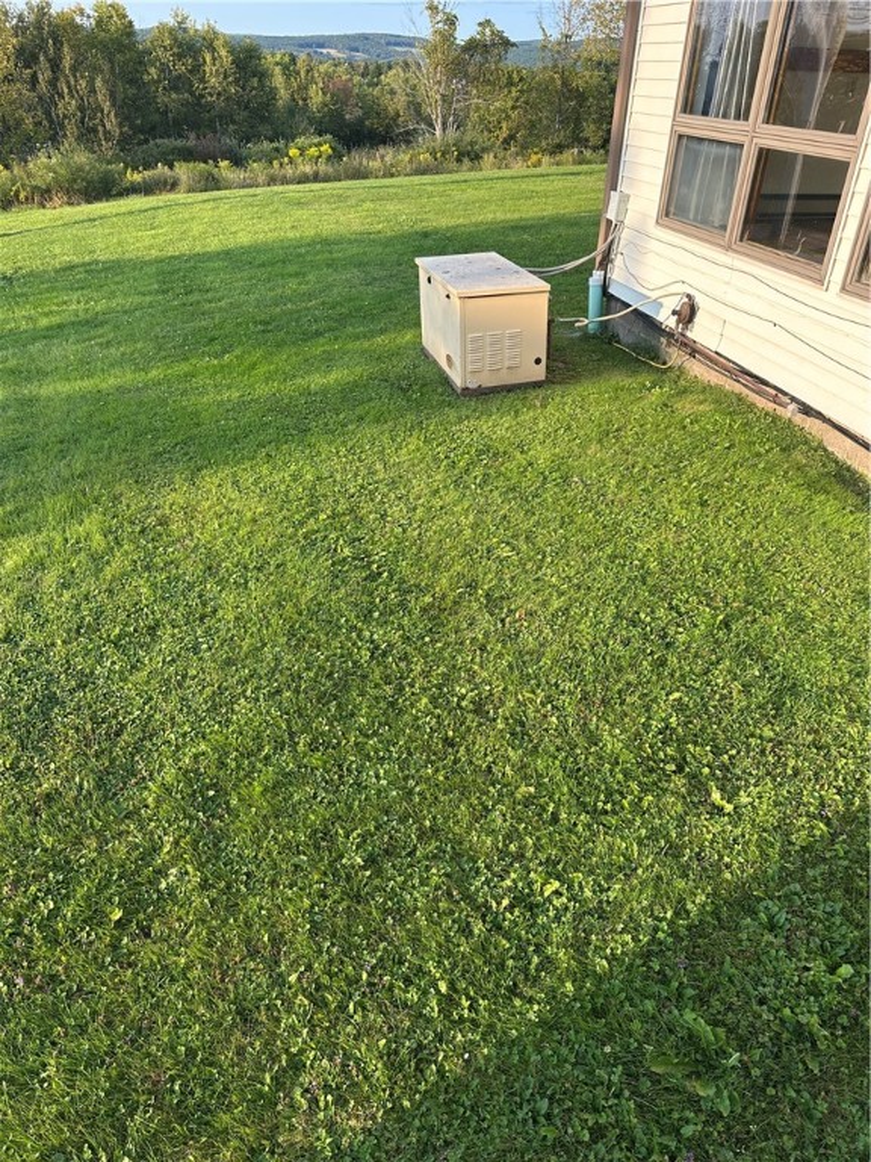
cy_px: 581
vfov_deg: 71.6
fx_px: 805
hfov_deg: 56.8
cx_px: 436
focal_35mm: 24
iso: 80
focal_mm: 6.86
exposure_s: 1/615
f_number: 1.78
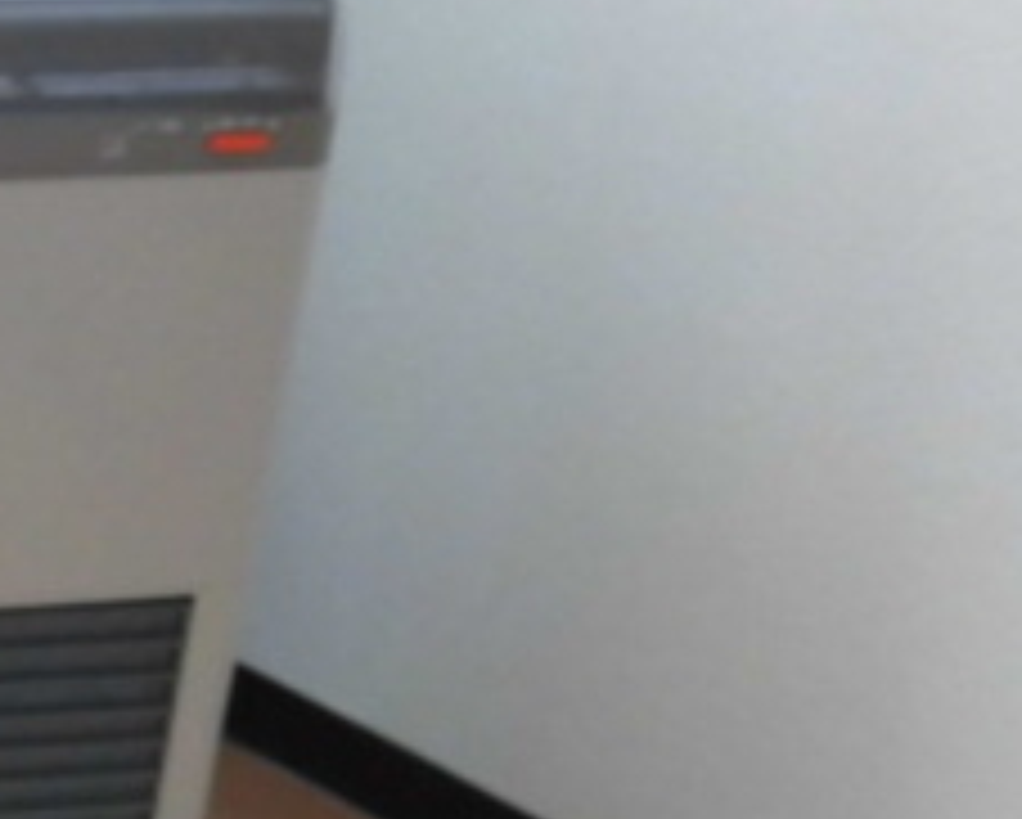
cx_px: -410
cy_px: 648
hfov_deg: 24.0
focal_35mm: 66
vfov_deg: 22.9
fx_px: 1998
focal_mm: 4.3
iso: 250
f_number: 3.1
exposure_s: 1/40
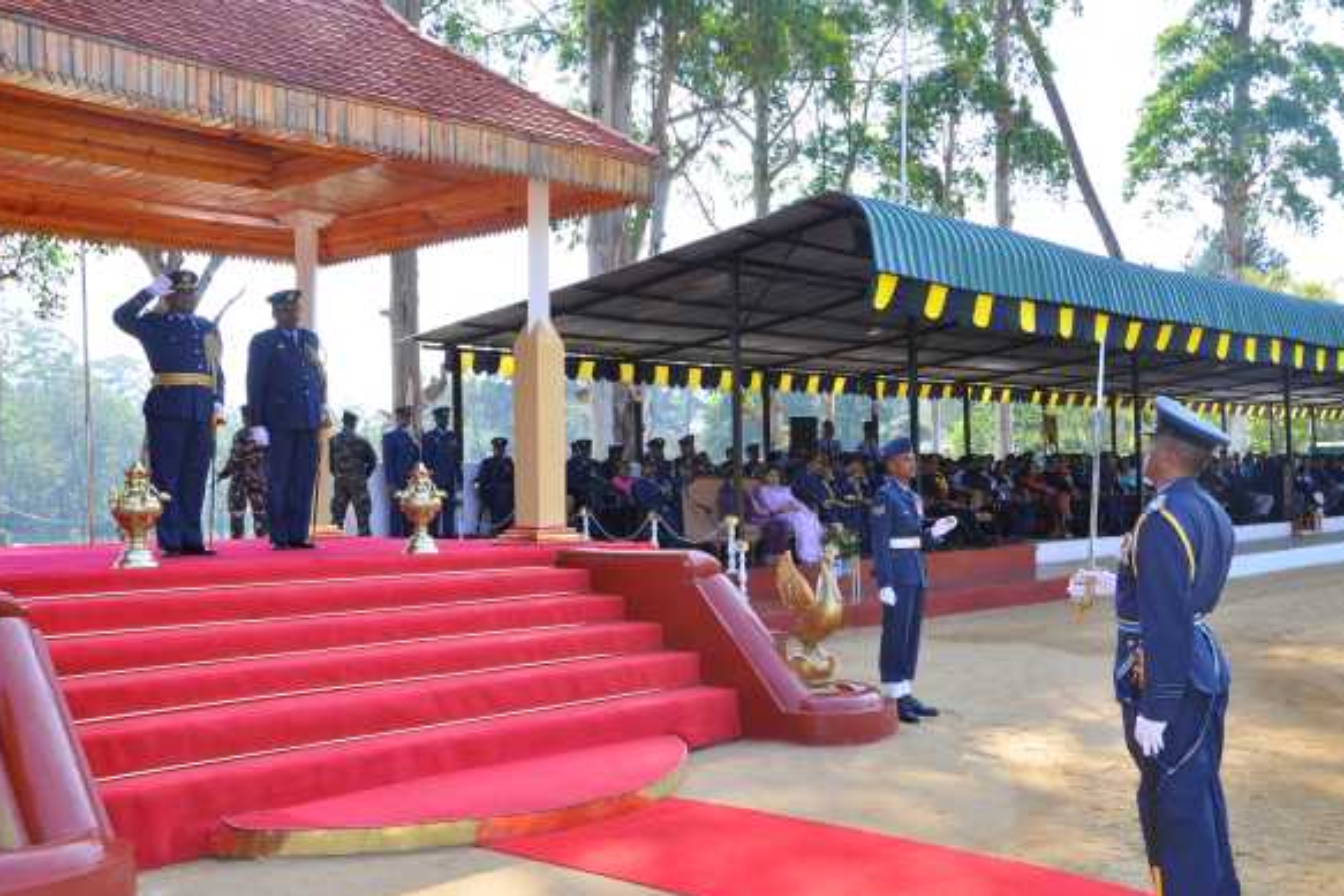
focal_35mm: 39
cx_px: 669
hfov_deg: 50.1
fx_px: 1438
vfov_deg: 34.6
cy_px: 456
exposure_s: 1/125
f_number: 8
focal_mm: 25
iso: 200
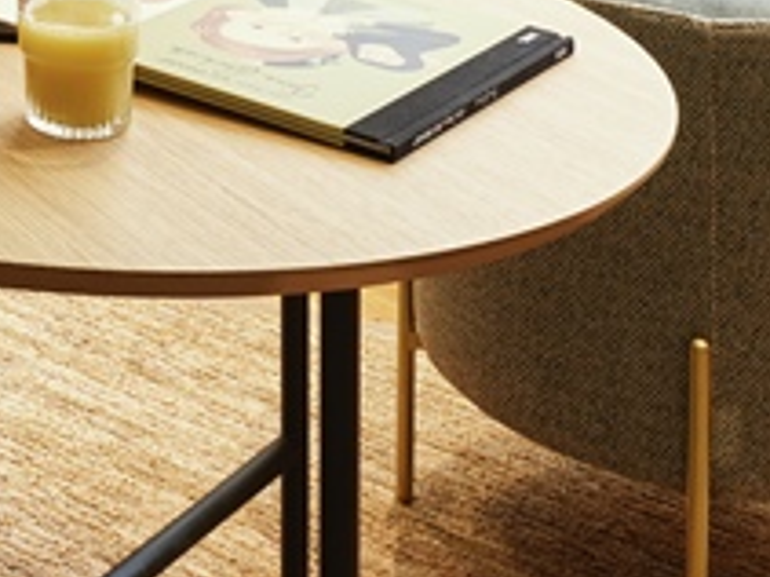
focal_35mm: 96
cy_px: -635
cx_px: -239
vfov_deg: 13.0
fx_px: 2134
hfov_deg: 18.9
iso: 500
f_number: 11
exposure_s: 1/4
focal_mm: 23.8
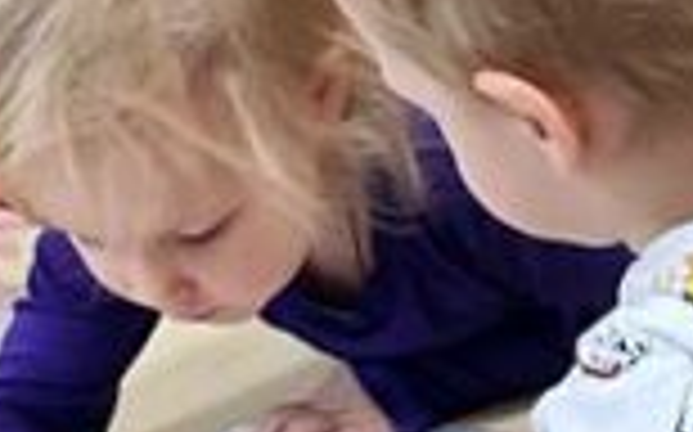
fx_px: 3189
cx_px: 938
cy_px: 1274
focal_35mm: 169
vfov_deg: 7.0
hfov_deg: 12.0
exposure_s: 1/33.3
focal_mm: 4.68
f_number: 1.8
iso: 258
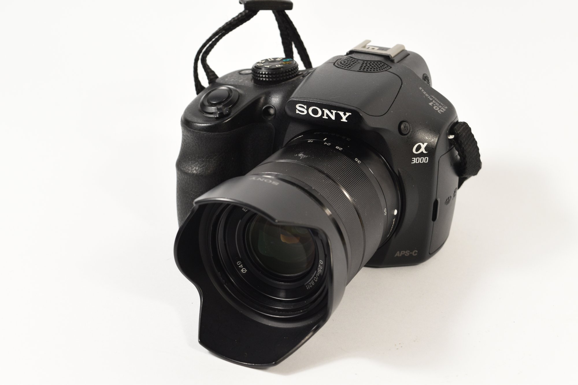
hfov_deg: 33.4
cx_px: 289
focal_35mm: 60
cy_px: 192
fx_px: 963
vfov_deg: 22.6
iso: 640
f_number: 8
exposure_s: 1/125
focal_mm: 40
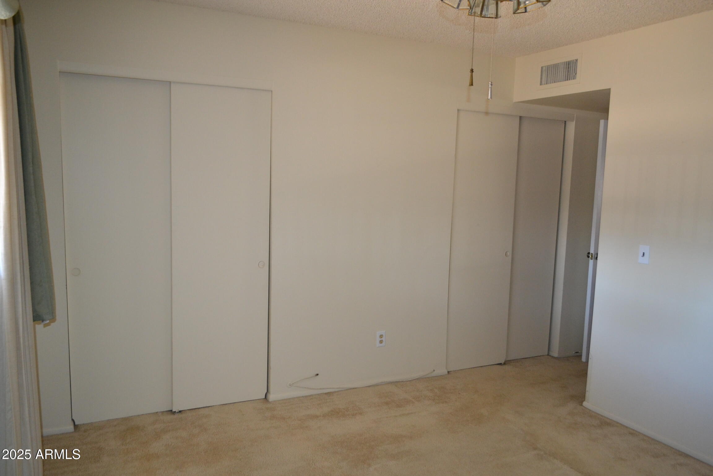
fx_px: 535
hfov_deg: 67.4
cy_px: 238
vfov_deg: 47.9
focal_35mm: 27
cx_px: 356
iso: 1100
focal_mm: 18
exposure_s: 1/60
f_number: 3.5
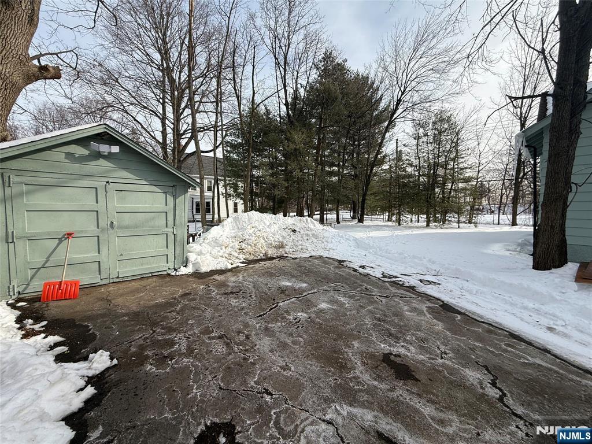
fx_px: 239
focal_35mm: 14
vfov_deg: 85.7
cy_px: 222
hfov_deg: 102.1
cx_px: 296
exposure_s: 1/1339
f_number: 2.2
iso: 50
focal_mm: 2.22
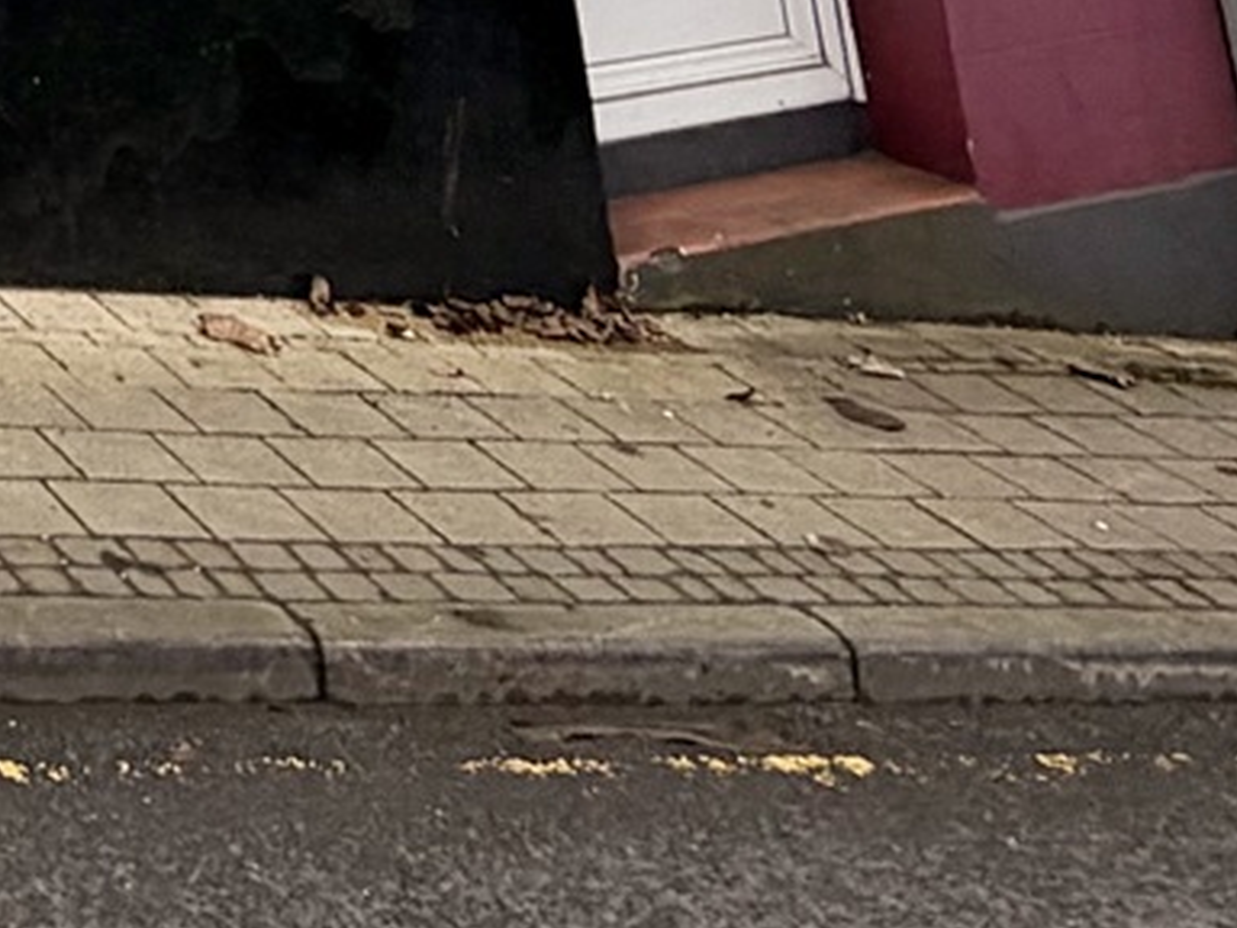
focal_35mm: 70
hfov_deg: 22.9
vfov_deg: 14.7
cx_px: -586
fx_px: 2501
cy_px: -1218
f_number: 2.2
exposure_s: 1/518
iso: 40
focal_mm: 2.22
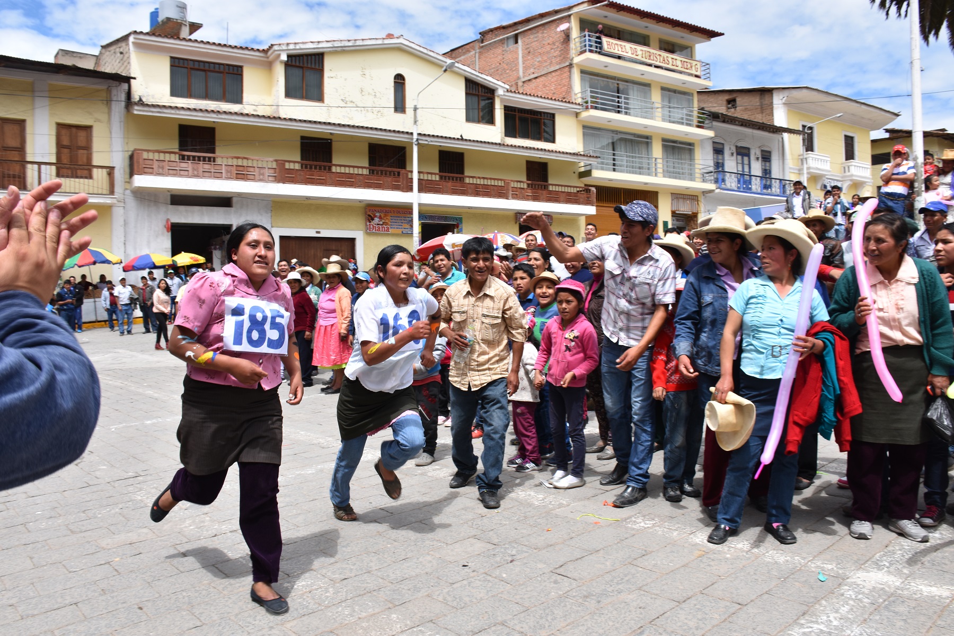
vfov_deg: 47.9
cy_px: 318
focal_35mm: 27
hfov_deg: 67.4
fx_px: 715
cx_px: 477
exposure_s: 1/320
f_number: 9
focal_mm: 18
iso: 200
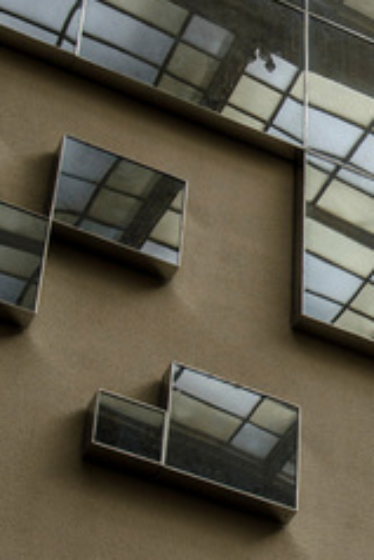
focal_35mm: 131
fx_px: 2038
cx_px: 539
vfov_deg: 15.6
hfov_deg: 10.2
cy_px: 280
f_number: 5.6
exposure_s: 1/1000
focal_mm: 30
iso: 400
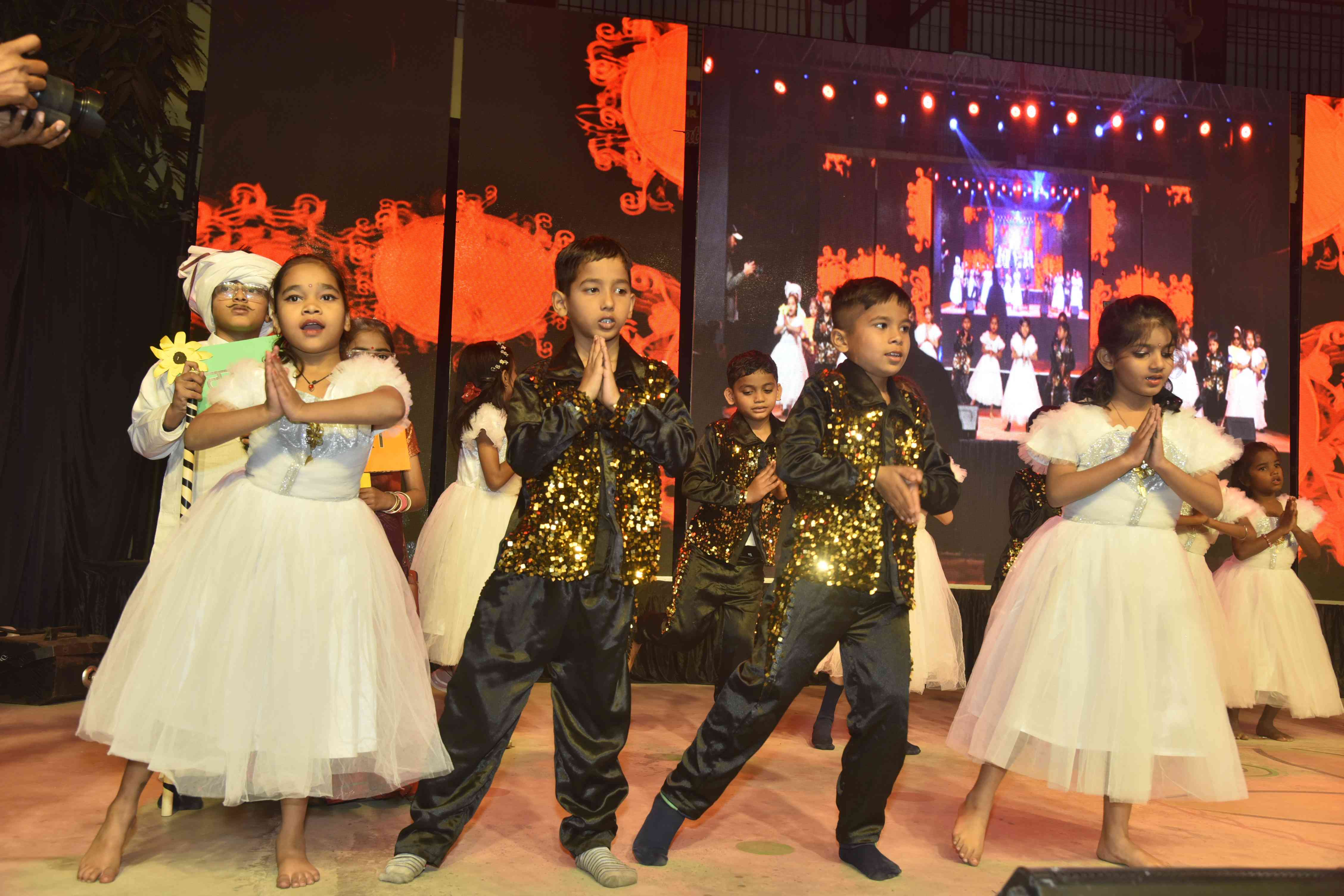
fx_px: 1307
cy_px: 448
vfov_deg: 37.9
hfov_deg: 54.4
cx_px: 672
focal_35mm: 35
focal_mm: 35
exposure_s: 1/125
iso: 320
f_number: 5
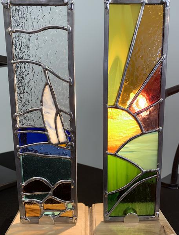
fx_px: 178
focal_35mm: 26
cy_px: 118
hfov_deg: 53.5
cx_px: 90
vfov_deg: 67.0
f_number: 1.8
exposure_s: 1/100
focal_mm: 4.25
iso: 64
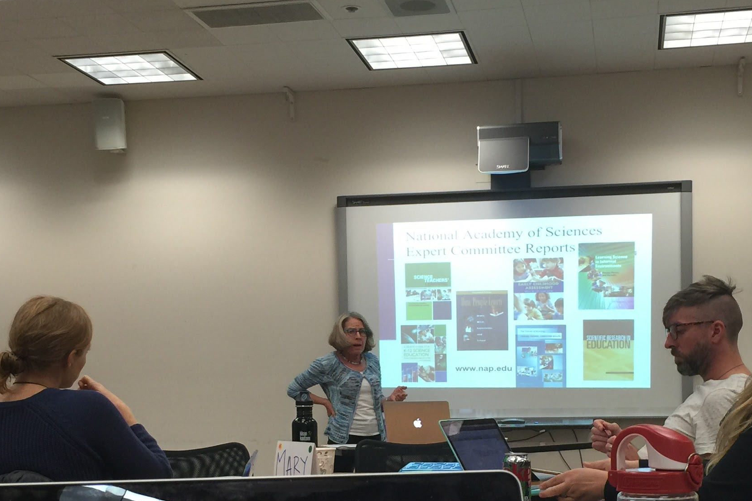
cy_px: 427
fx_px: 1232
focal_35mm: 59
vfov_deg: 22.6
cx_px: 409
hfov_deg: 33.9
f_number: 2.2
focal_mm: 4.15
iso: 32
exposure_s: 1/15
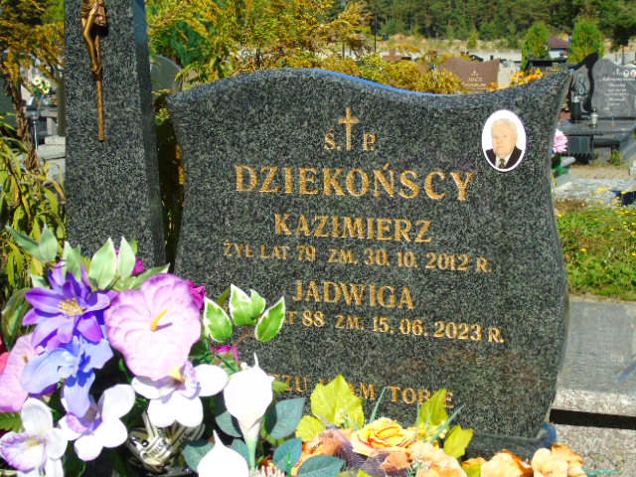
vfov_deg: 23.7
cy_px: 238
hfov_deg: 31.2
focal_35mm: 62
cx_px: 318
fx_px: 1139
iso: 80
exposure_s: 1/500
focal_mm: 11
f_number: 4.5
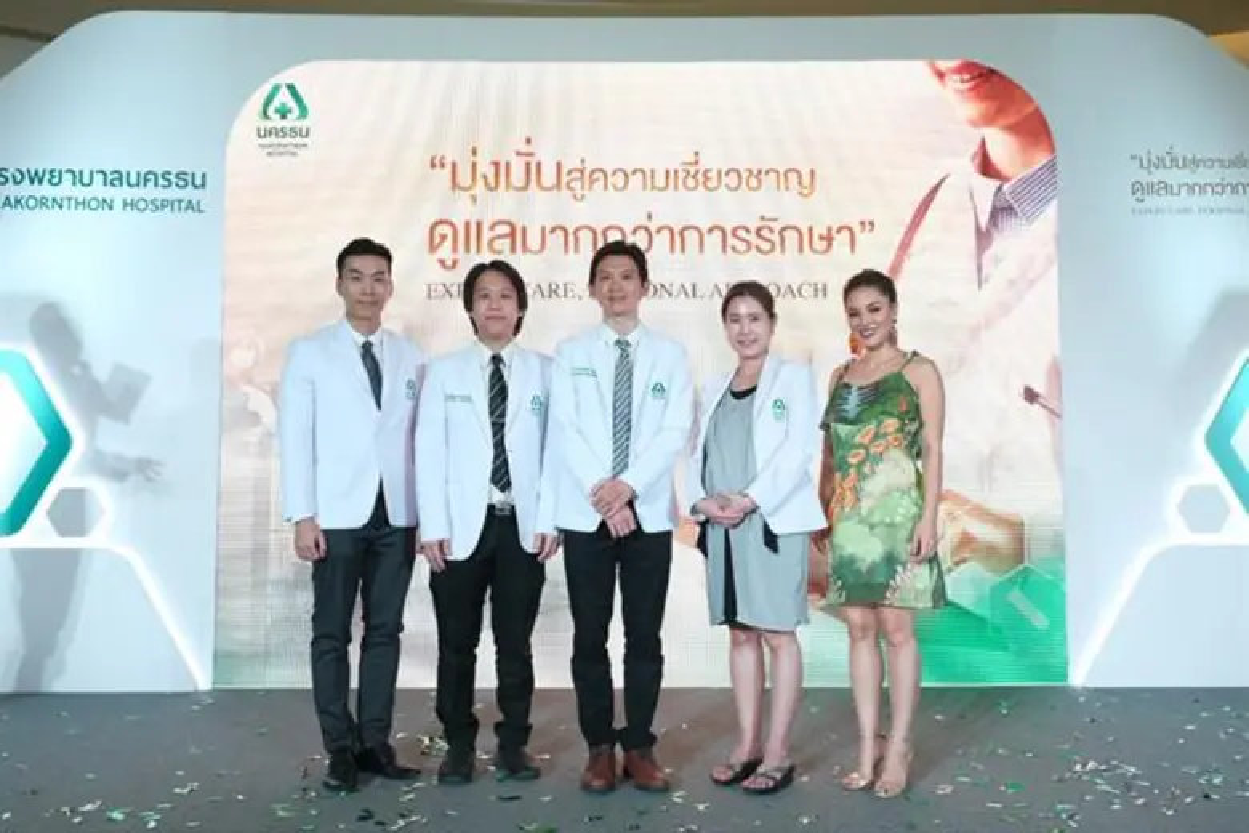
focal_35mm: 29
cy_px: 416
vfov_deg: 45.0
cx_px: 624
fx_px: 1006
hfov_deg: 63.7
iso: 1000
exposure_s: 1/250
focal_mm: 19.6
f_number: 4
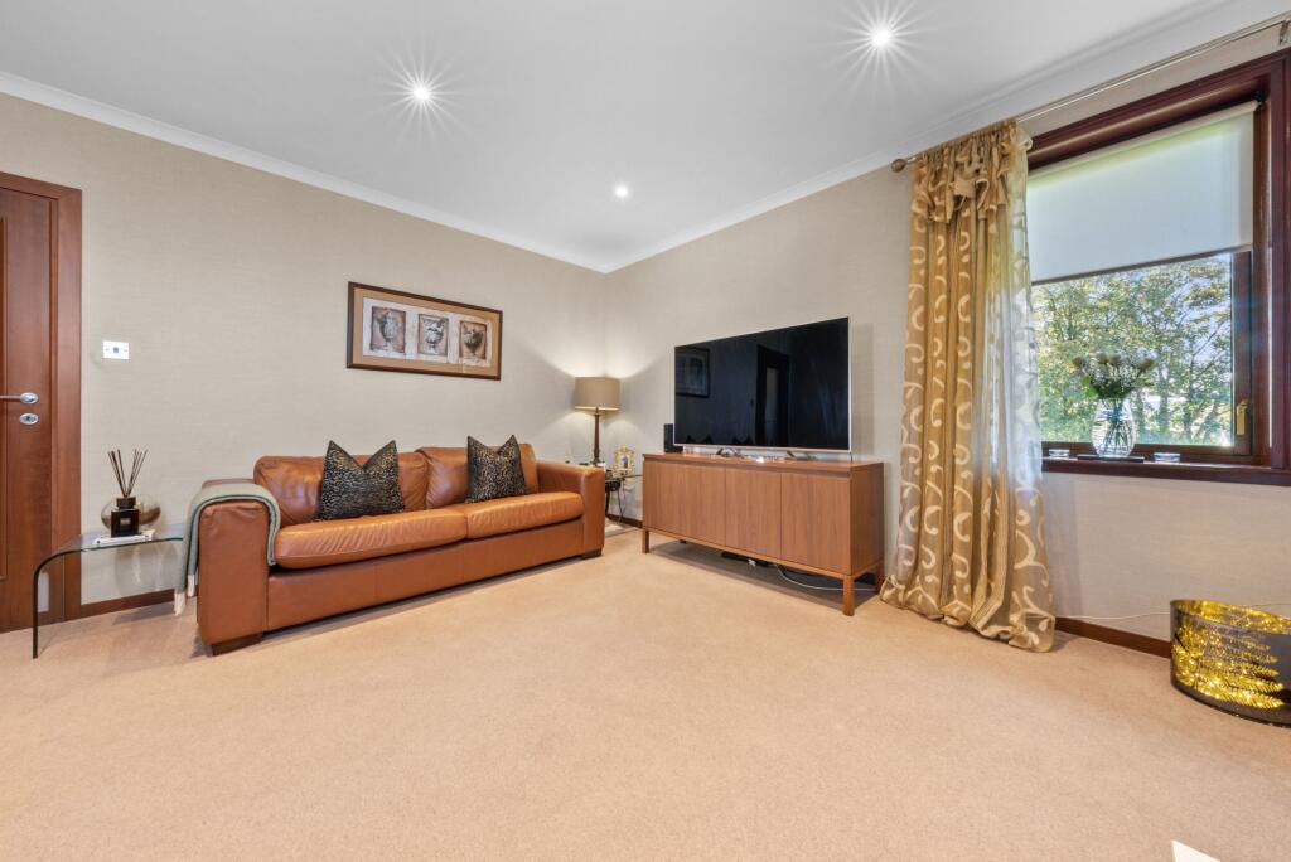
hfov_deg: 112.6
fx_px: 431
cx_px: 646
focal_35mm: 12
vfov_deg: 90.1
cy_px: 431
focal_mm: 12
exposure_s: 1.6
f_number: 16
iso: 800
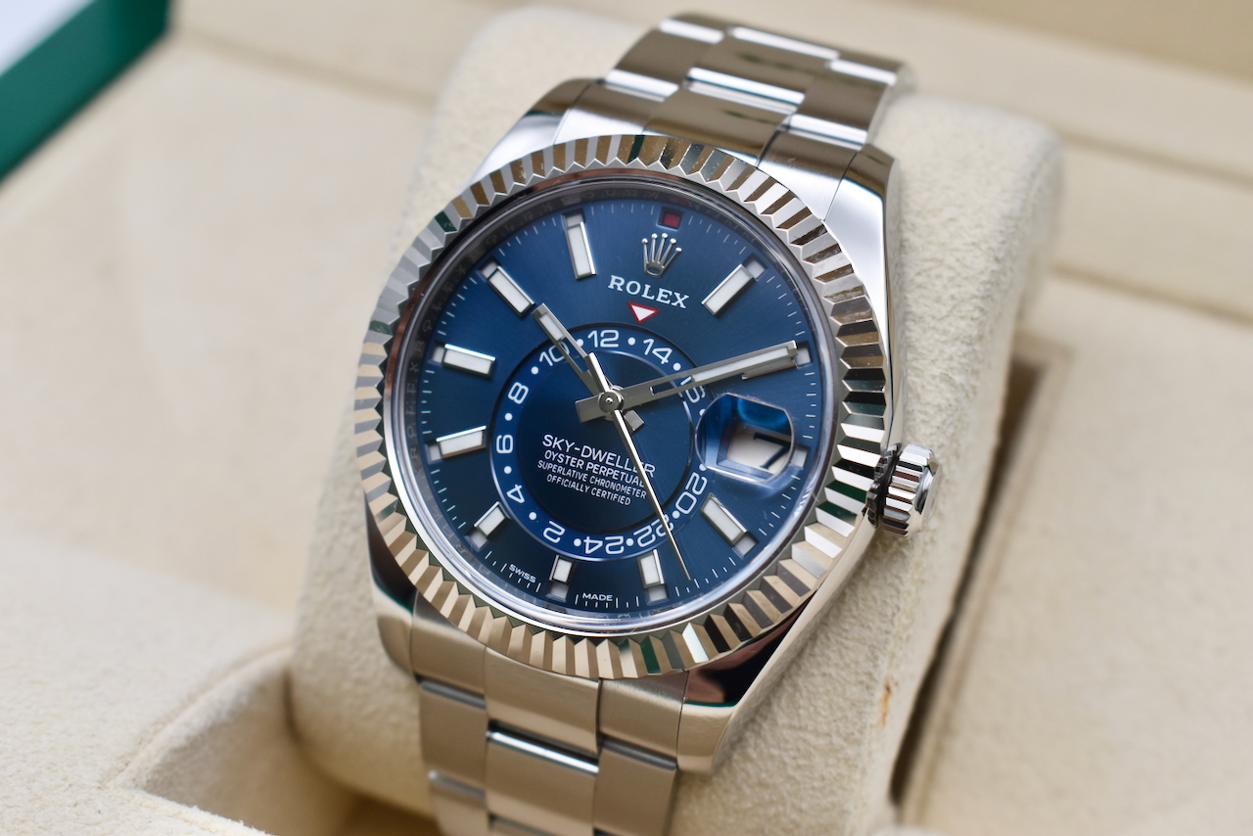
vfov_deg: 20.2
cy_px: 418
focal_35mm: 68
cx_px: 626
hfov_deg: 29.9
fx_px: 2350
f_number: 6.3
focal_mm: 45
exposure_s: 1/125
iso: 400
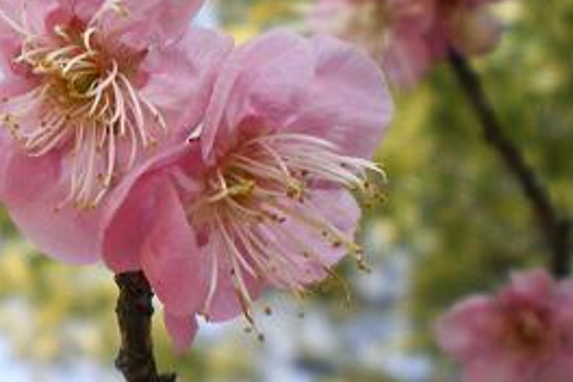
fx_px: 1082
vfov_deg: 20.0
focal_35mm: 68
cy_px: 182
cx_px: 96
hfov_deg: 28.9
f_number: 3.1
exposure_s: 1/200
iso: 50
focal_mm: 6.3
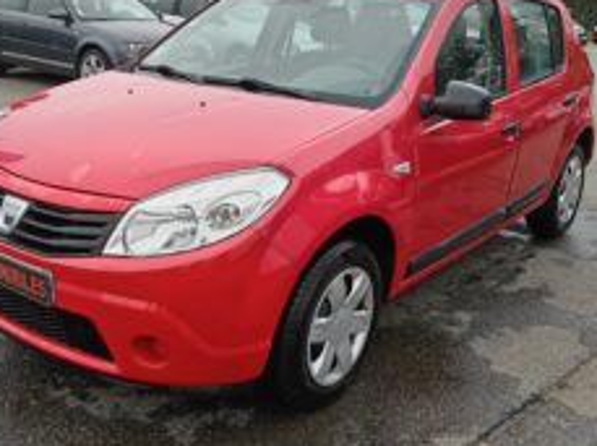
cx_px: 262
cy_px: 189
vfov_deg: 35.0
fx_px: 706
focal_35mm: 41
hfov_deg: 45.7
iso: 101
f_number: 1.8
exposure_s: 1/125
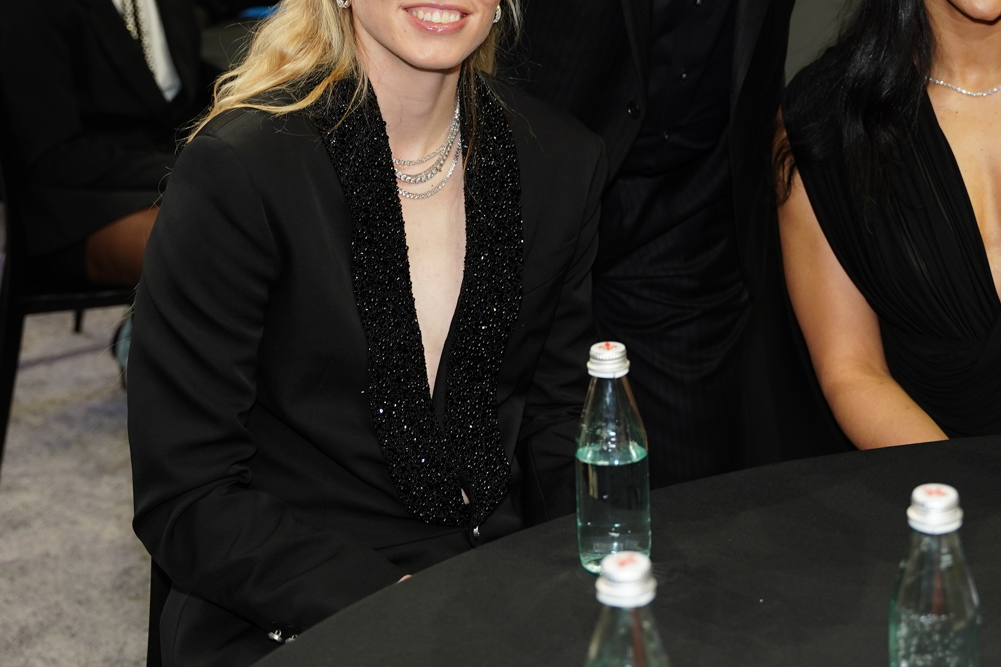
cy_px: 38
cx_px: 682
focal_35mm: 74
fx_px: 2057
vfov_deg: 18.1
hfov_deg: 27.2
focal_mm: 39
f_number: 3.2
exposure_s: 1/200
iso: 640
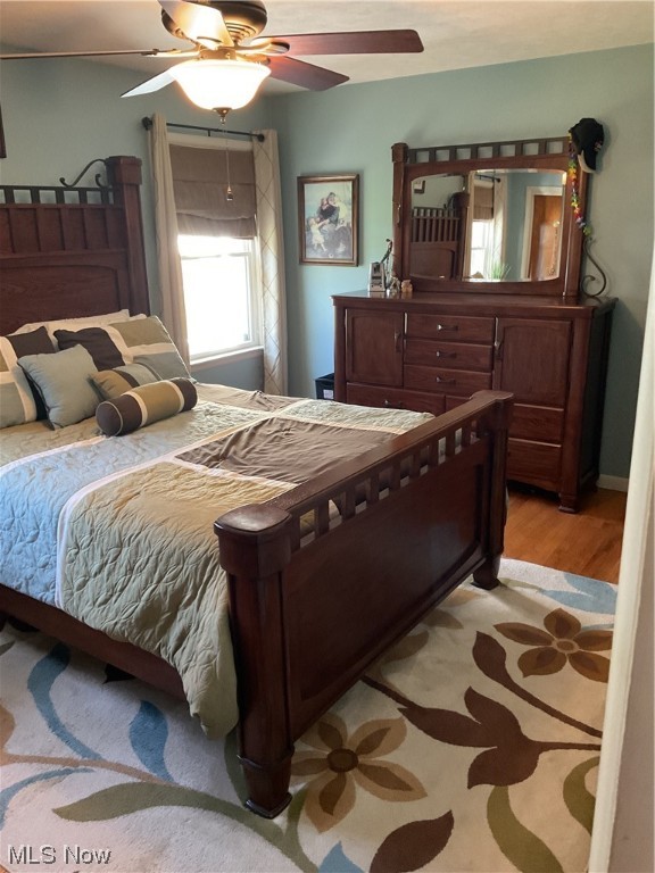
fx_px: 732
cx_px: 328
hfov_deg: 48.2
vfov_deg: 61.7
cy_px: 436
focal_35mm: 29
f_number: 1.8
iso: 200
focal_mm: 3
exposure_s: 1/40
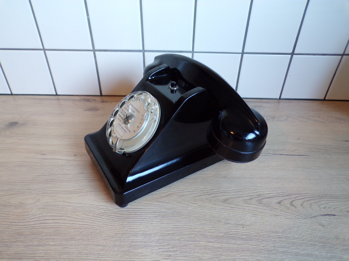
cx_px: 174
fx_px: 242
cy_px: 130
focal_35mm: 24
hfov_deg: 71.6
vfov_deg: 56.8
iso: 200
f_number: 3
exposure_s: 1/25
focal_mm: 4.3
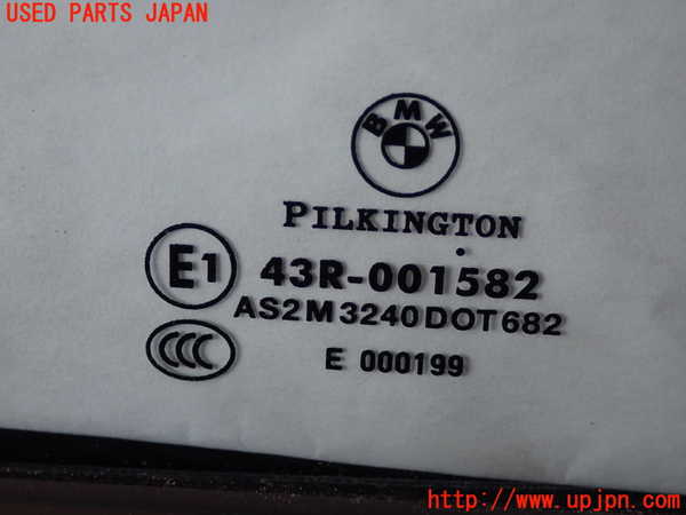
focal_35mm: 71
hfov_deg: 27.4
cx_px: 343
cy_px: 258
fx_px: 1407
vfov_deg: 20.7
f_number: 3.9
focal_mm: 12.73
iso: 200
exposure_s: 1/125
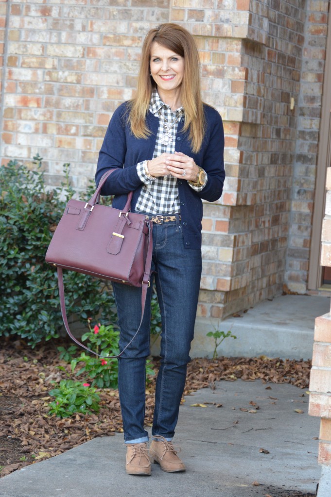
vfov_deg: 20.6
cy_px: 248
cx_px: 166
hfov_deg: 13.8
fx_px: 1368
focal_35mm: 99
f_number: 4.2
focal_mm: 66
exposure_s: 1/125
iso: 640
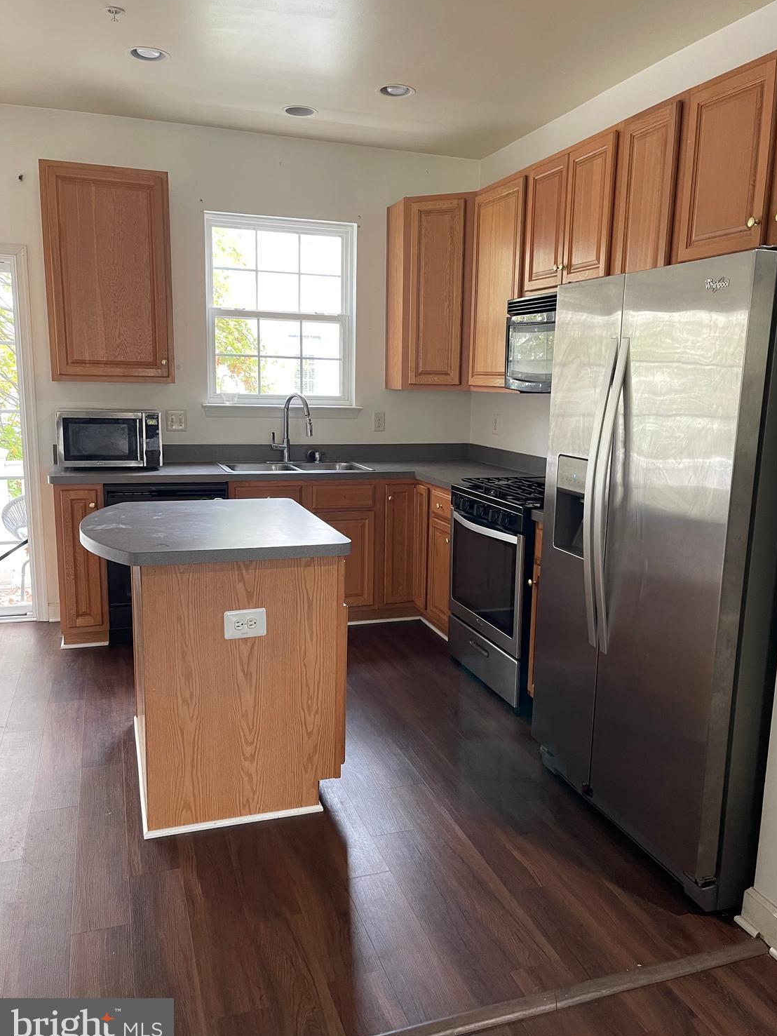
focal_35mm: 26
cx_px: 403
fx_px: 778
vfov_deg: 67.3
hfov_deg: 53.1
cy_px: 517
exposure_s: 1/60
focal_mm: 5.1
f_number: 1.6
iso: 320
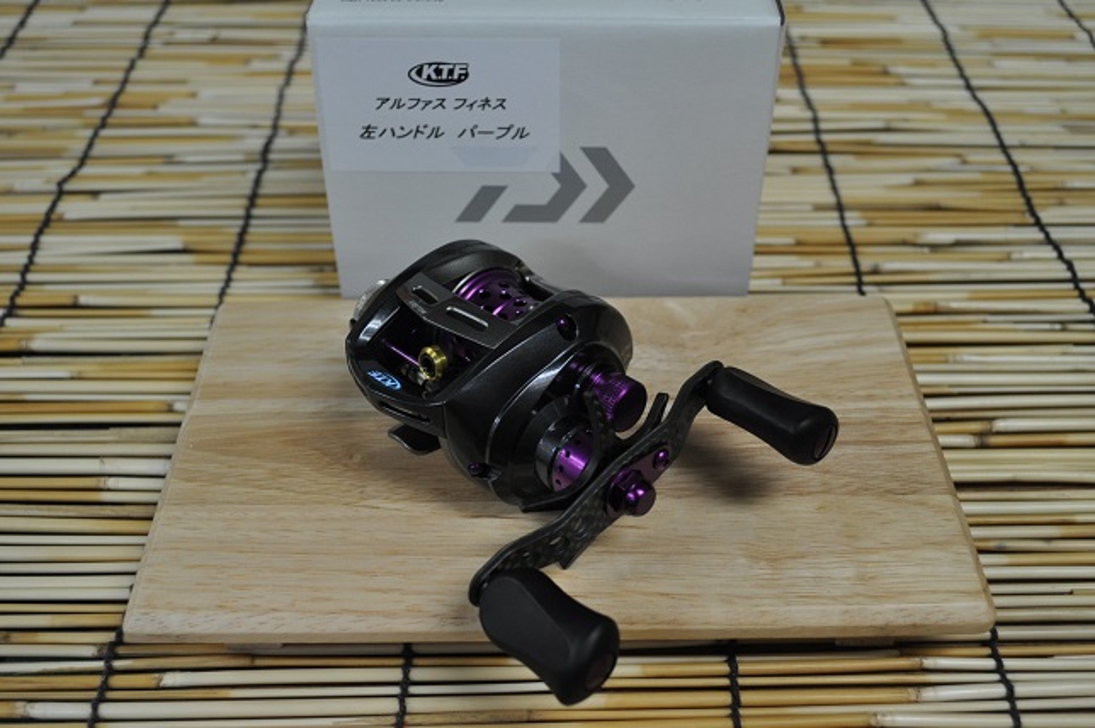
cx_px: 548
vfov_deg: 34.1
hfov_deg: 49.6
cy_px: 364
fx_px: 1185
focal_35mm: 39
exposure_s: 1/60
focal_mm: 26
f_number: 5
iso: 800
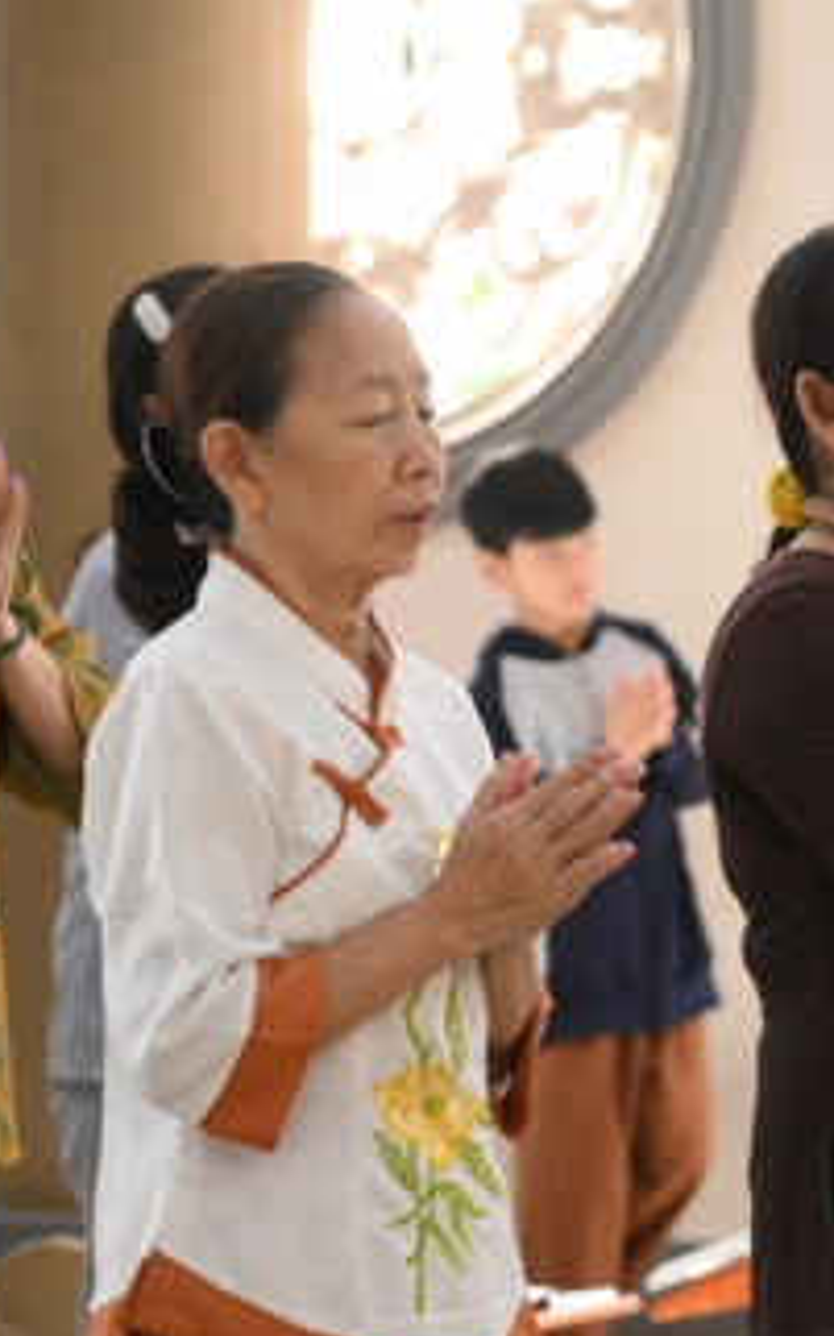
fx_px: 8372
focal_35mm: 230
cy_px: 859
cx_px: 1025
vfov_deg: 9.1
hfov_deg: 5.7
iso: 3200
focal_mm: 112
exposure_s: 1/125
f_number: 4
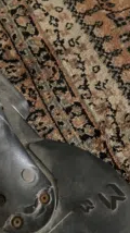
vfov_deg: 38.9
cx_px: 35
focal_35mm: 53
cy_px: 147
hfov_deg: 22.4
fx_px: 326
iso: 1000
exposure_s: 1/30
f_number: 1.8
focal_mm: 4.25
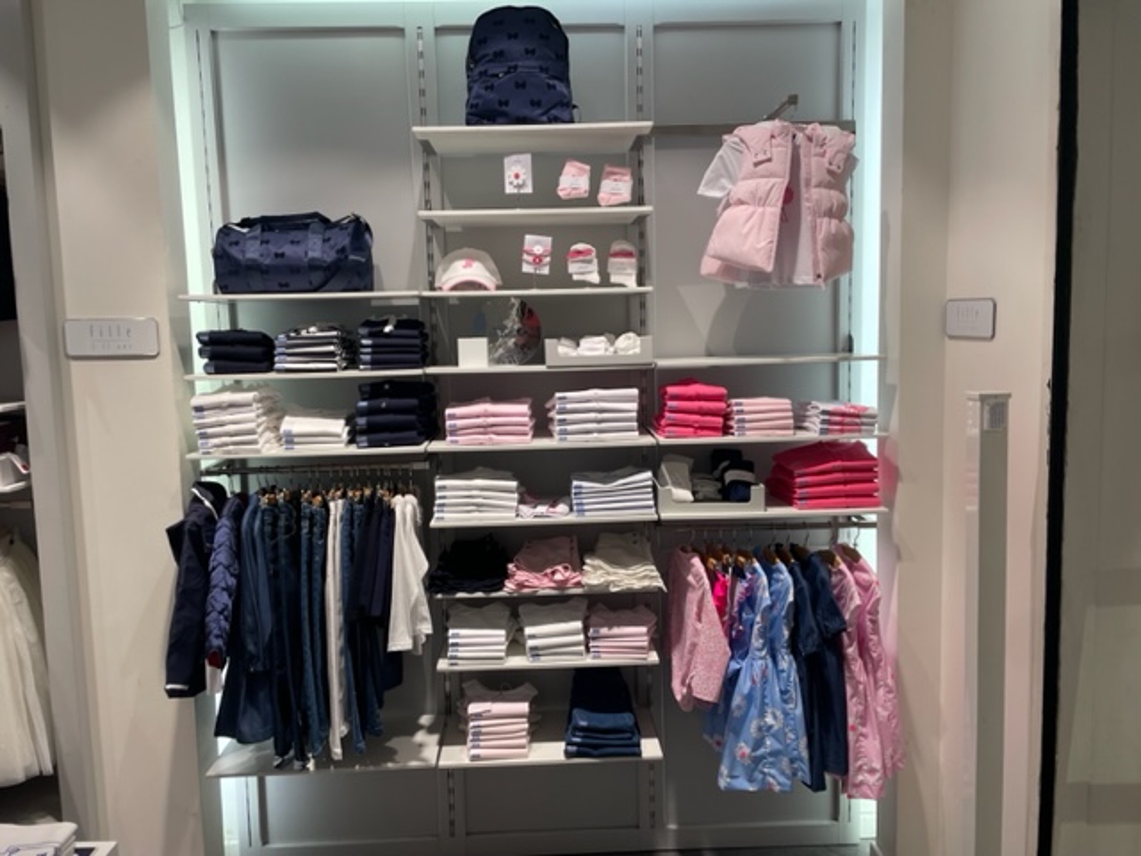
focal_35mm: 26
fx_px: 857
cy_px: 428
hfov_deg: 67.3
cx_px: 570
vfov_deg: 53.1
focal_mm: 4.2
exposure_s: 1/205
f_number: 1.6
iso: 32
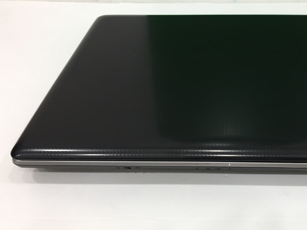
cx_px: 235
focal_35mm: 47
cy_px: 75
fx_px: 417
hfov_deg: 39.2
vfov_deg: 30.6
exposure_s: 1/33
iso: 100
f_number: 2.2
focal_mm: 4.15
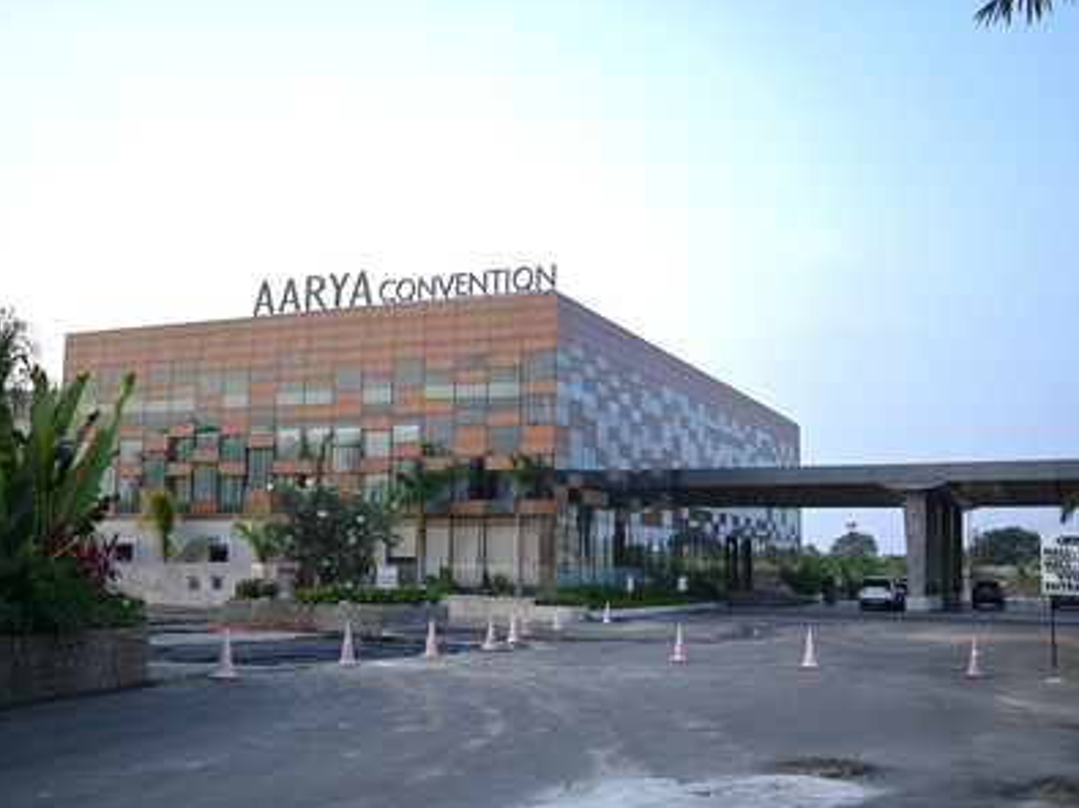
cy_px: 405
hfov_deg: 47.9
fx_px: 1215
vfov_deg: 36.8
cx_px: 527
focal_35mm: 39
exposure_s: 1/400
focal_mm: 35
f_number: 1.8
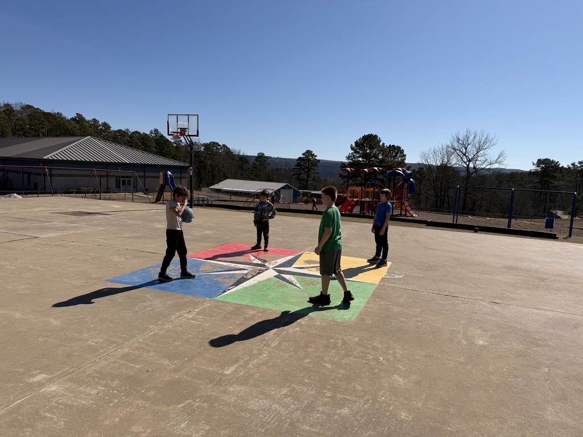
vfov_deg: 56.8
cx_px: 292
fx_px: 404
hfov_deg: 71.6
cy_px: 218
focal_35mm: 24
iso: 80
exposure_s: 1/10309
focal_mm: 6.76
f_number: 1.78
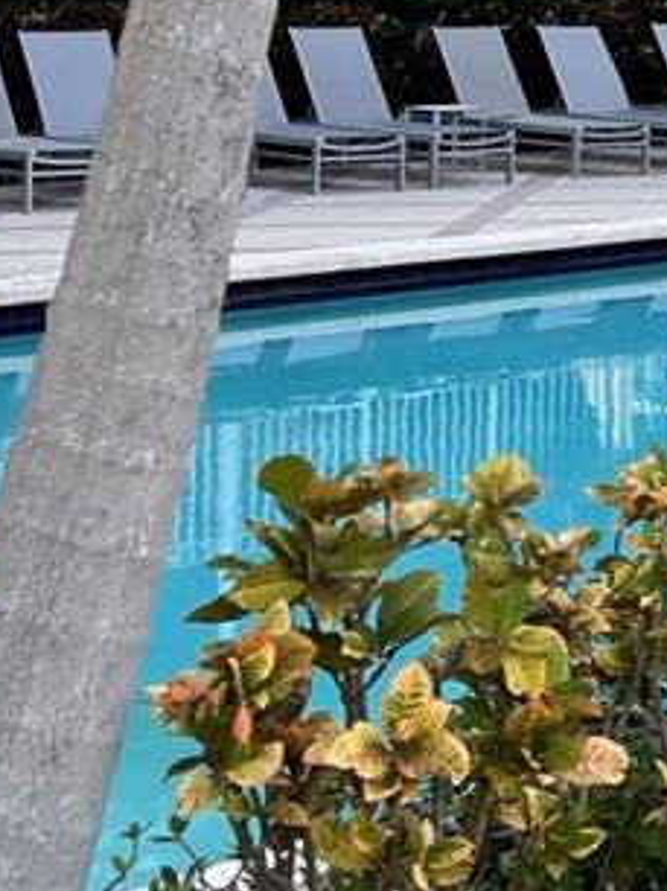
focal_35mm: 102
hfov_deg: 13.2
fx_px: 2624
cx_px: 1180
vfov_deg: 18.6
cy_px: -64
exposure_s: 1/391
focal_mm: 5.1
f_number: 1.6
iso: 32
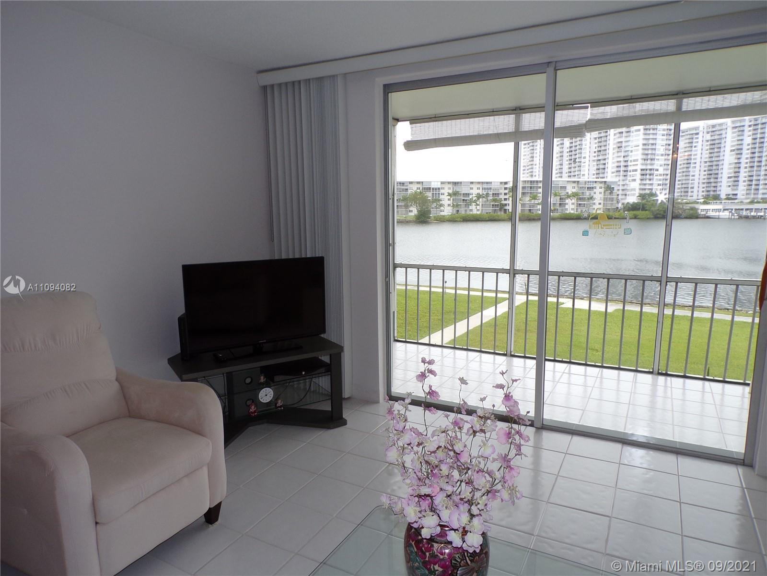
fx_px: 532
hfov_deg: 71.6
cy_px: 288
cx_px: 384
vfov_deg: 56.8
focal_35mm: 24
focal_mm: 4.3
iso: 80
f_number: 4.3
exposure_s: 1/150
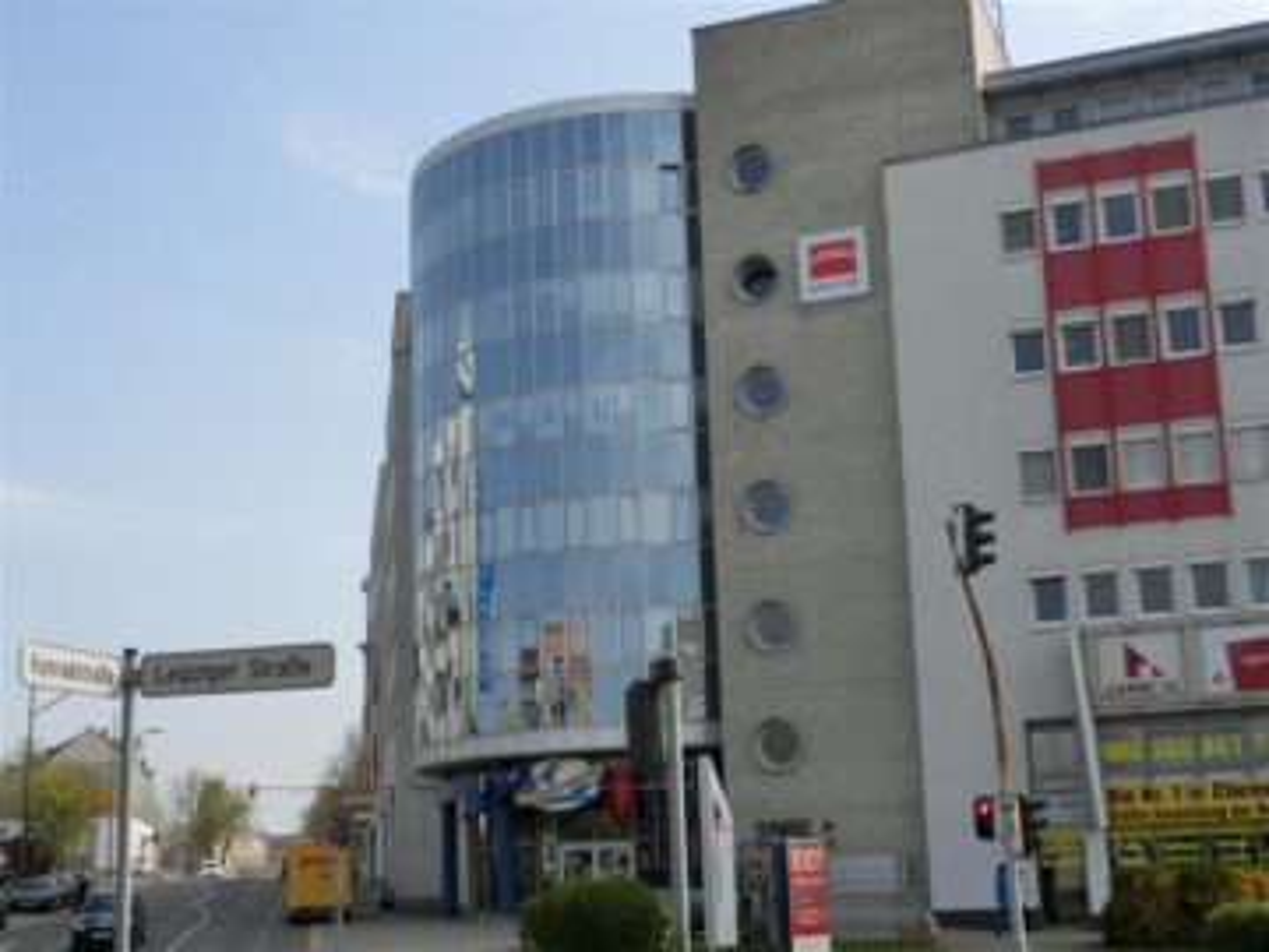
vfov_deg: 30.9
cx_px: 634
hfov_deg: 40.4
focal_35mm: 47
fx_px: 1723
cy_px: 476
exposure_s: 1/640
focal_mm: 8.29
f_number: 4.2
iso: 80
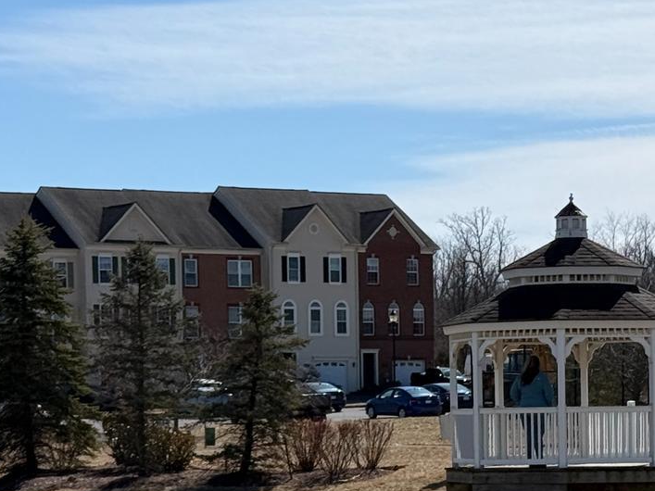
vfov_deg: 10.5
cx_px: 465
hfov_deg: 14.2
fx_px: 2630
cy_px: 576
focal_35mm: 139
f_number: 1.78
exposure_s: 1/7874
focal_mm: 6.76
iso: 64
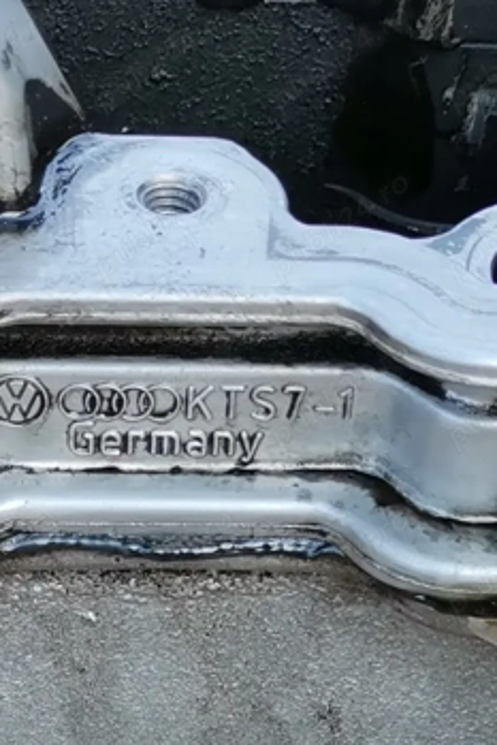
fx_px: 641
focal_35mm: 31
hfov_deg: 42.0
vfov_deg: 60.1
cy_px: 414
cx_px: 186
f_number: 1.8
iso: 50
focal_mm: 4.75
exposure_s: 1/159
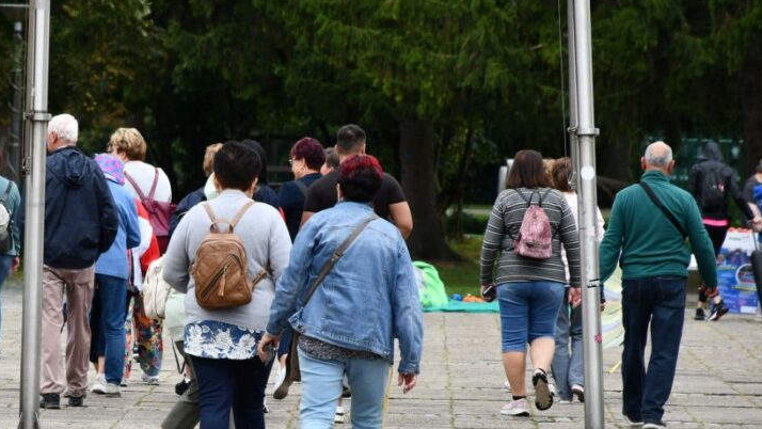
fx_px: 7841
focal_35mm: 388
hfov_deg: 5.6
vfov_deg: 3.1
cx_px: 148
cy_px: 227
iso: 400
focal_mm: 140
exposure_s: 1/500
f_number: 5.6
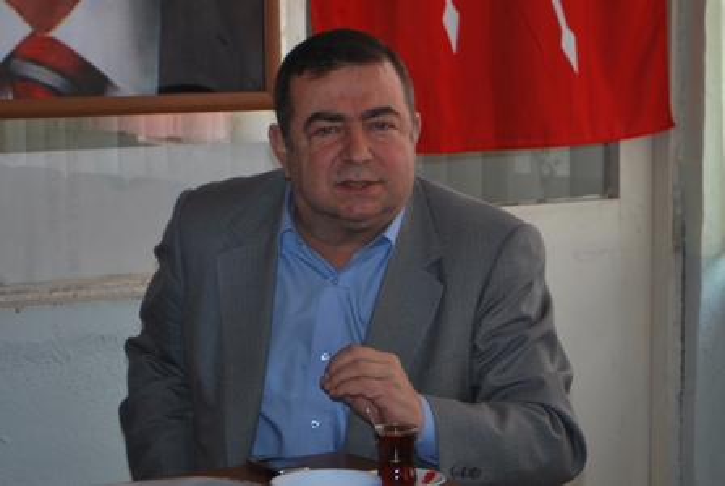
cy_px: 243
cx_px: 362
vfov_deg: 16.6
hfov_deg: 24.6
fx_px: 1664
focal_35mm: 82
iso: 200
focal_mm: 55
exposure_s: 1/60
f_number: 5.6
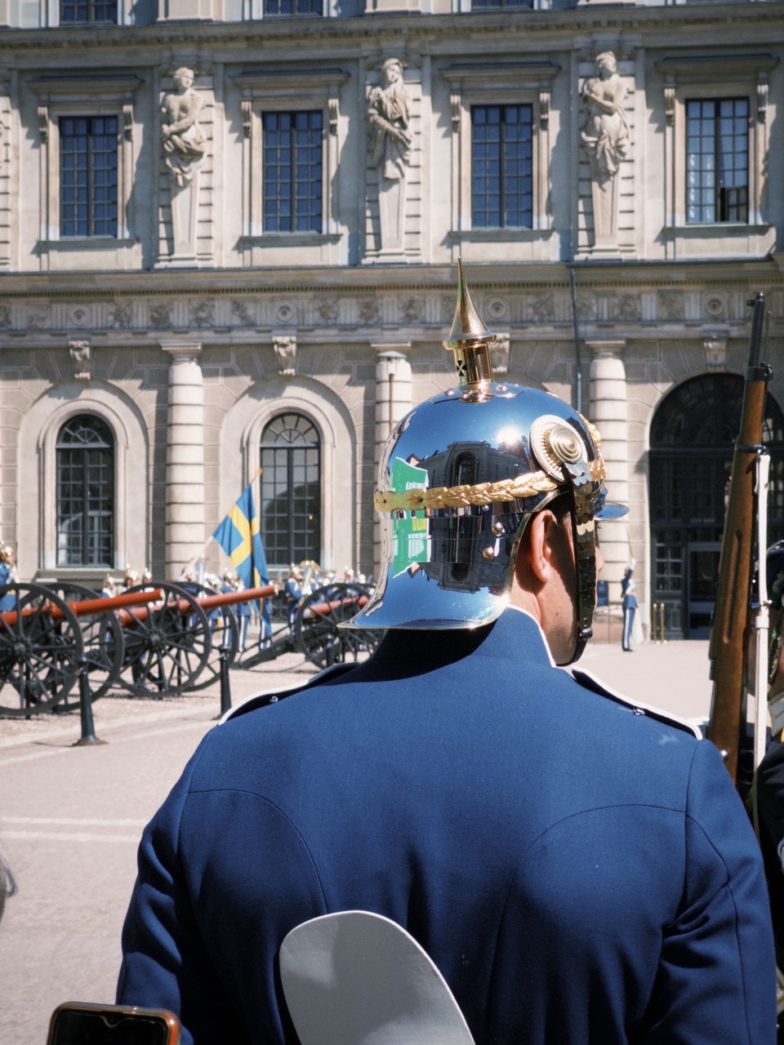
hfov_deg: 19.1
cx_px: 392
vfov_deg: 25.3
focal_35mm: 77
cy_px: 522
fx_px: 2325
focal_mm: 9
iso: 25
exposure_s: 1/1130
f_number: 2.8
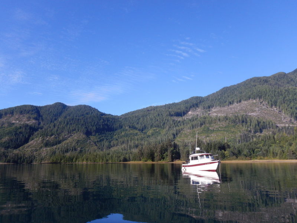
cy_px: 112
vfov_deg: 48.2
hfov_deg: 61.7
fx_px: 249
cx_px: 148
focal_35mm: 29
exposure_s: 1/1000
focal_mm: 5.1
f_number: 4.1
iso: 200
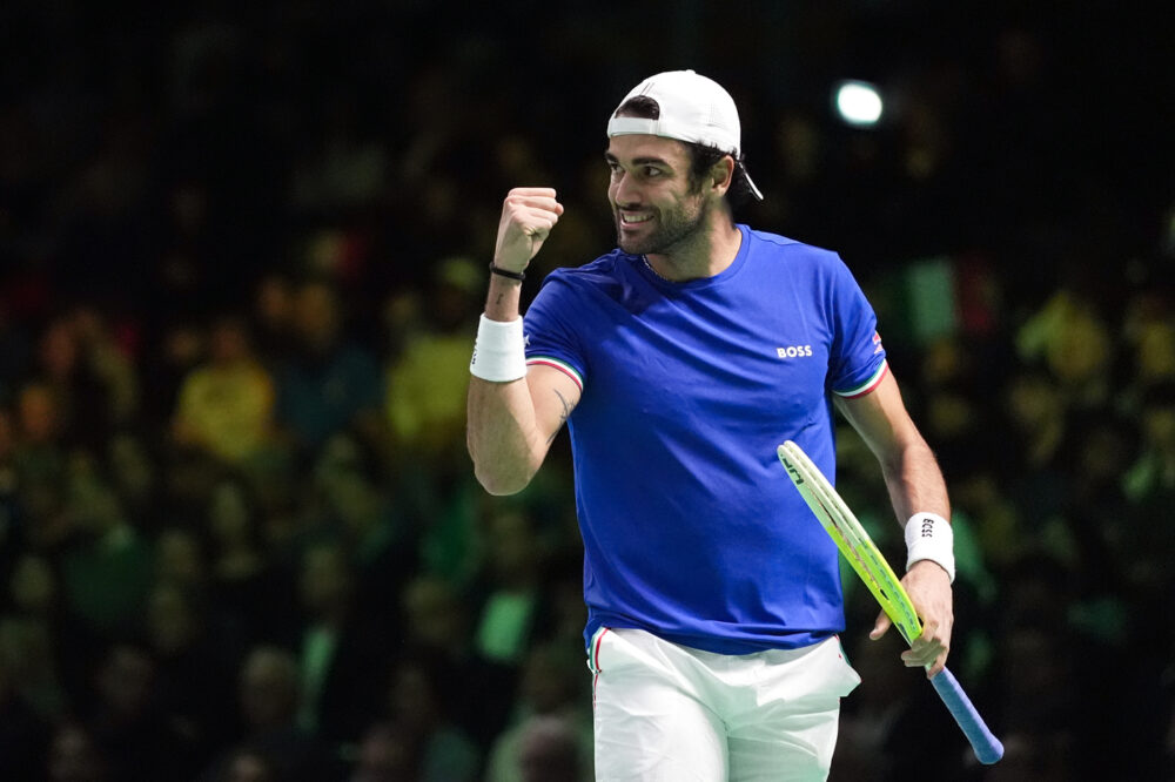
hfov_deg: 10.3
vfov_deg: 6.9
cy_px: 391
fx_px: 6525
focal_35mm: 200
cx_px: 588
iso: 6400
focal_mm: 200
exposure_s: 1/2500
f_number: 2.8
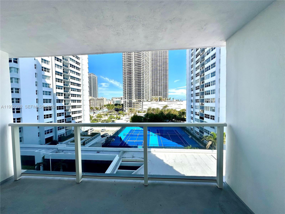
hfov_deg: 102.1
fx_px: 115
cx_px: 142
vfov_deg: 85.7
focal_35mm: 14
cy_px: 107
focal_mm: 2.22
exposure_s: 1/2747
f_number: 2.2
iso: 50
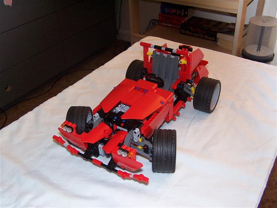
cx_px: 138
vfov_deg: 37.7
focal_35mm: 38
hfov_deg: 49.0
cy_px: 104
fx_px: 304
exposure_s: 1/60
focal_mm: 6.3
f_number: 2.8
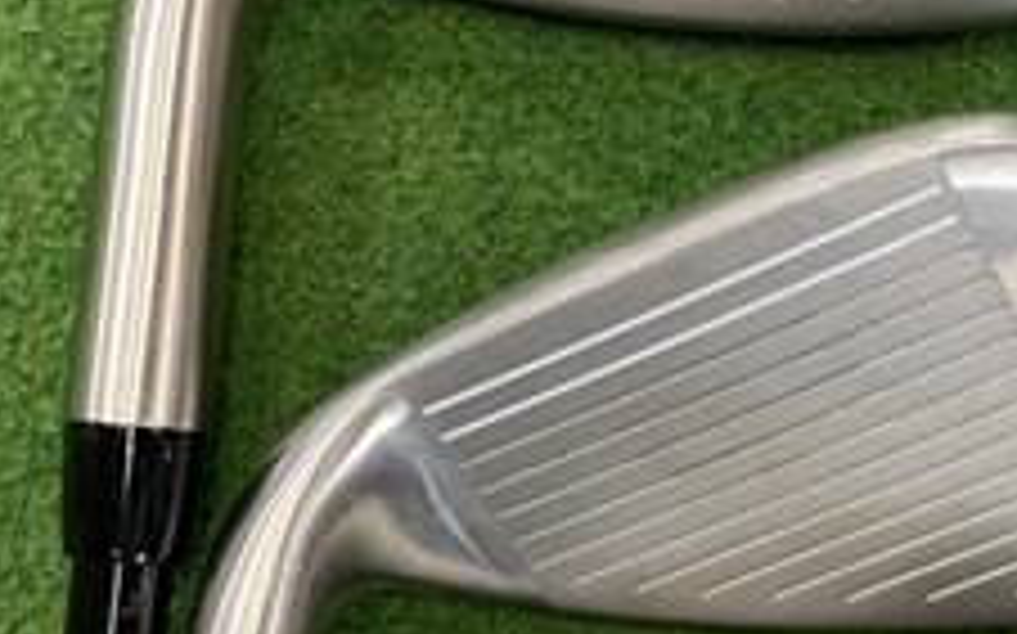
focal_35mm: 78
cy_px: 391
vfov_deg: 16.7
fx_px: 2161
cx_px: 675
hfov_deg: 26.3
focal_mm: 4.25
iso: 160
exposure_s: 1/60
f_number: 1.8
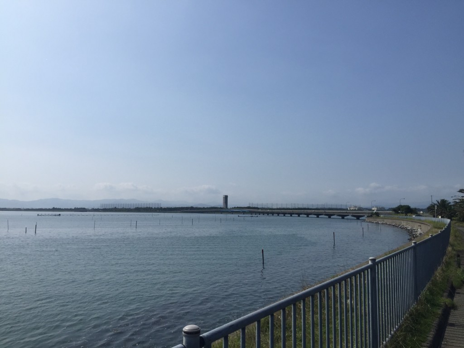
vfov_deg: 48.2
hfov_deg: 61.7
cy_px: 174
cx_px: 232
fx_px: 389
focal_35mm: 29
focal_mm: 4.15
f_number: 2.2
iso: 32
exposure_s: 1/5650
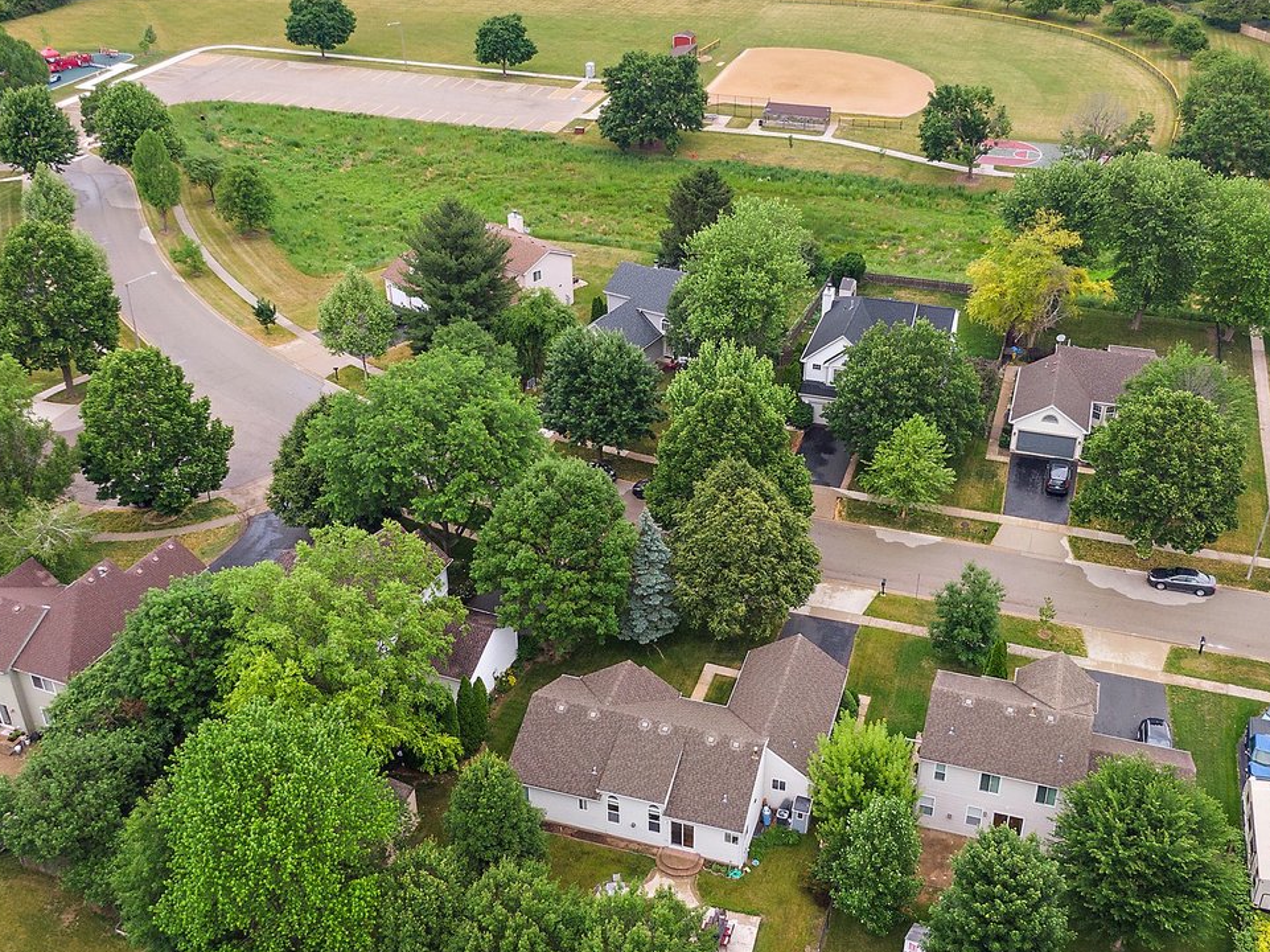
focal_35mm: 36
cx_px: 678
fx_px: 1320
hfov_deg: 51.3
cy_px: 468
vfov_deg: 39.6
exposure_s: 1/120
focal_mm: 4.39
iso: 100
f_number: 2.8
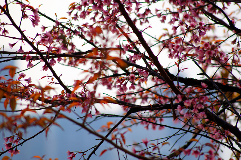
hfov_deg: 6.9
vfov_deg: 4.6
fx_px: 2005
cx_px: 120
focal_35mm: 300
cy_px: 80
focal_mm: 200
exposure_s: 1/400
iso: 100
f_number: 6.3
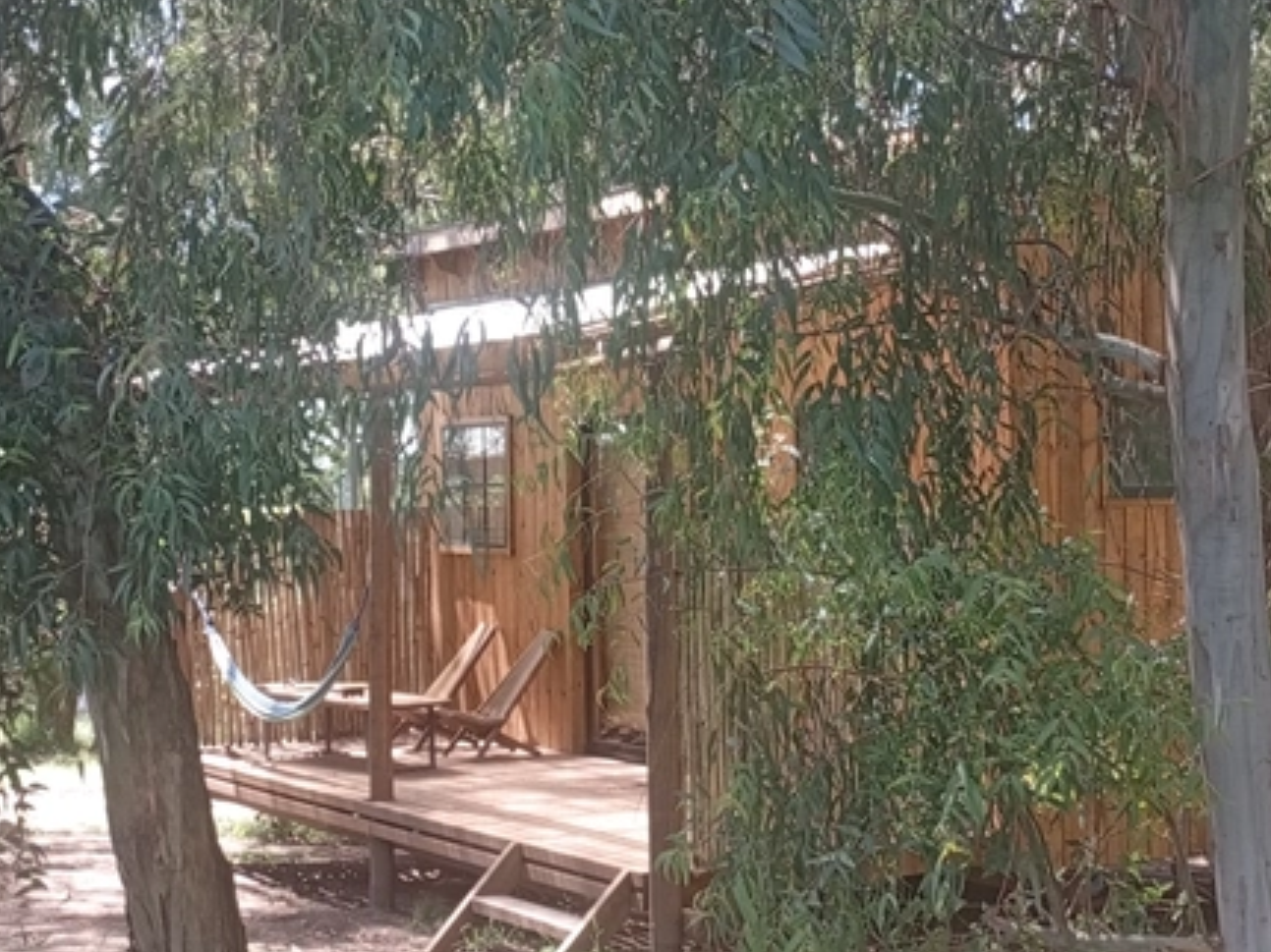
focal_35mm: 49
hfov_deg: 38.9
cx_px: 631
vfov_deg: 29.7
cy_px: 472
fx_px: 1799
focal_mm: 3.98
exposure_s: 1/50
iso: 53
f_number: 1.8
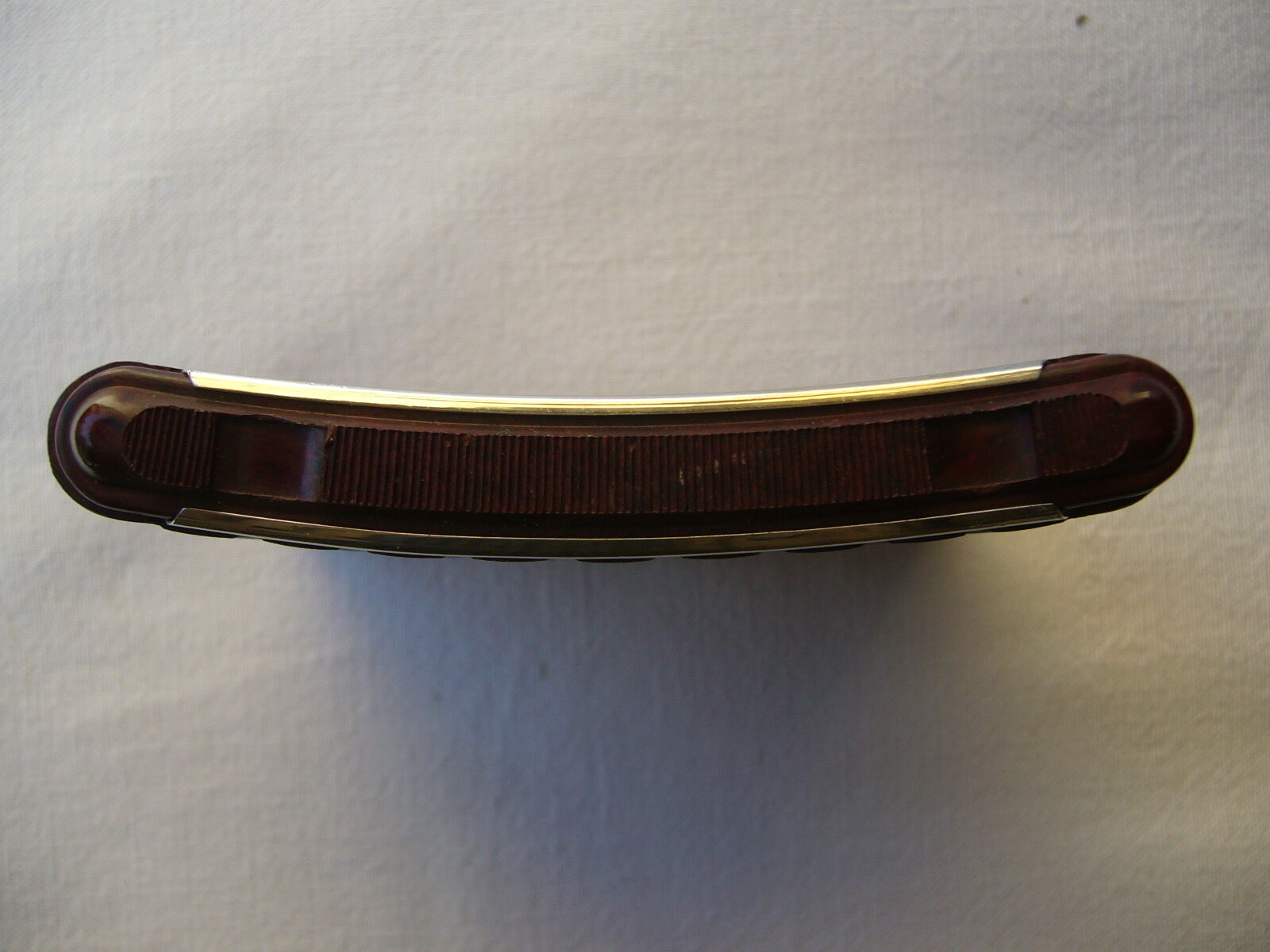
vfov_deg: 40.7
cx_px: 635
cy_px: 476
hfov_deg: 52.6
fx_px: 1284
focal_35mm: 35
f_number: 2.8
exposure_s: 1/160
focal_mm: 5.8
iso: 80
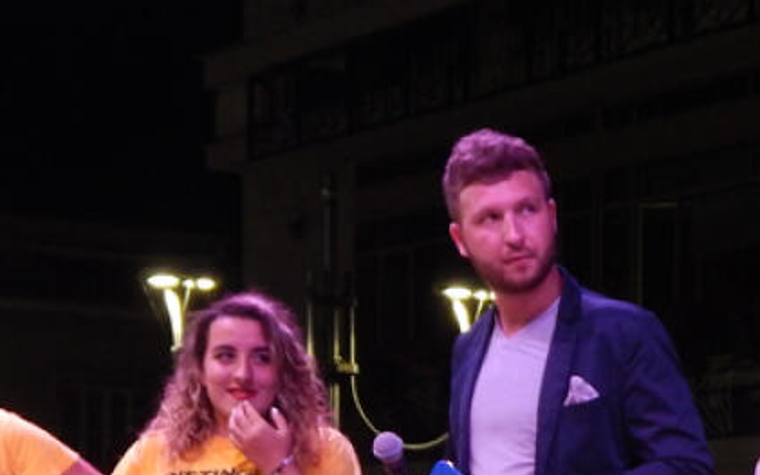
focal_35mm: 130
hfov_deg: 15.8
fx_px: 2692
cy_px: 733
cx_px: 720
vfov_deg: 9.8
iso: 320
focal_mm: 7.7
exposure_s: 1/30
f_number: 3.6
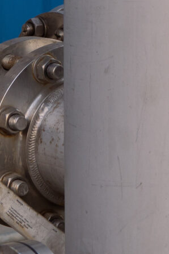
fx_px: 1817
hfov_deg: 5.3
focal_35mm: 258
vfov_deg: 7.9
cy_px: -19
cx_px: 5
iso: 100
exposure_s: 1/100
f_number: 4
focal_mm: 30
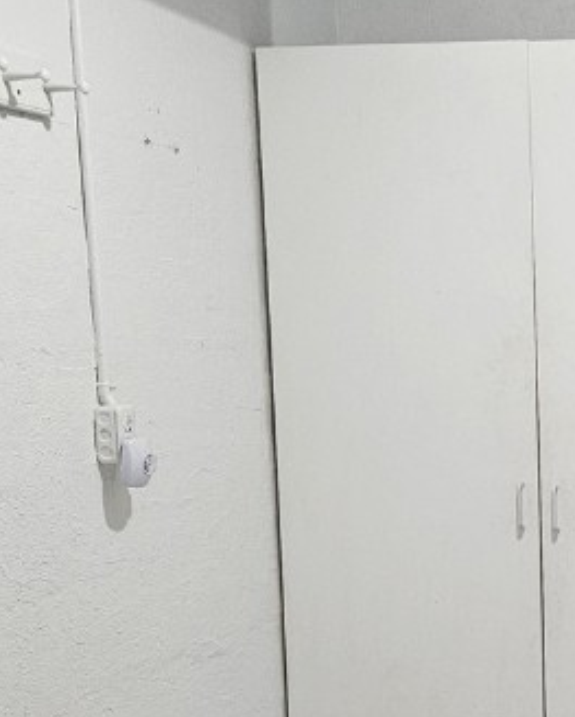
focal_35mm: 70
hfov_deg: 20.6
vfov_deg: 26.7
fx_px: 1487
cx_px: 662
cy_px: 551
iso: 320
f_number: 1.8
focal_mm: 5.4
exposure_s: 1/170
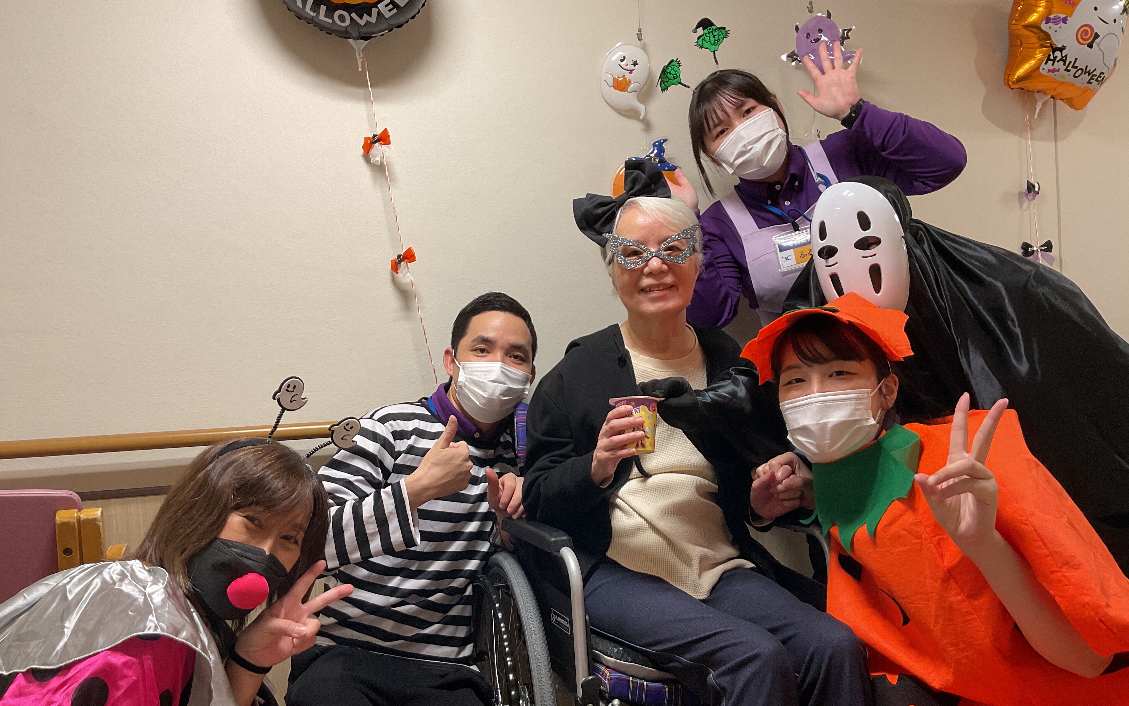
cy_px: 351
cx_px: 563
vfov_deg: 40.6
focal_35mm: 31
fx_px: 954
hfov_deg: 61.2
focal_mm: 3
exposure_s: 1/60
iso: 80
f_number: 1.8
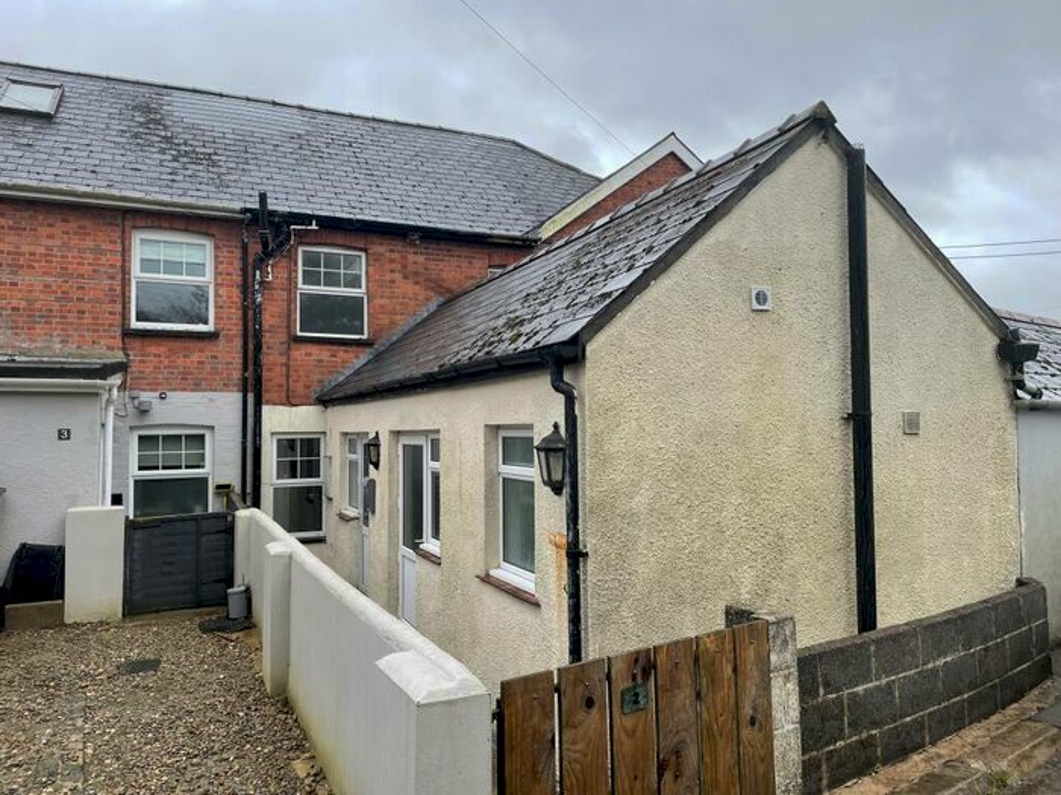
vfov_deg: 53.1
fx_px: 797
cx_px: 530
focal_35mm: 26
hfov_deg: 67.3
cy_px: 398
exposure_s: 1/509
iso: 32
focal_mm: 4.2
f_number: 1.6
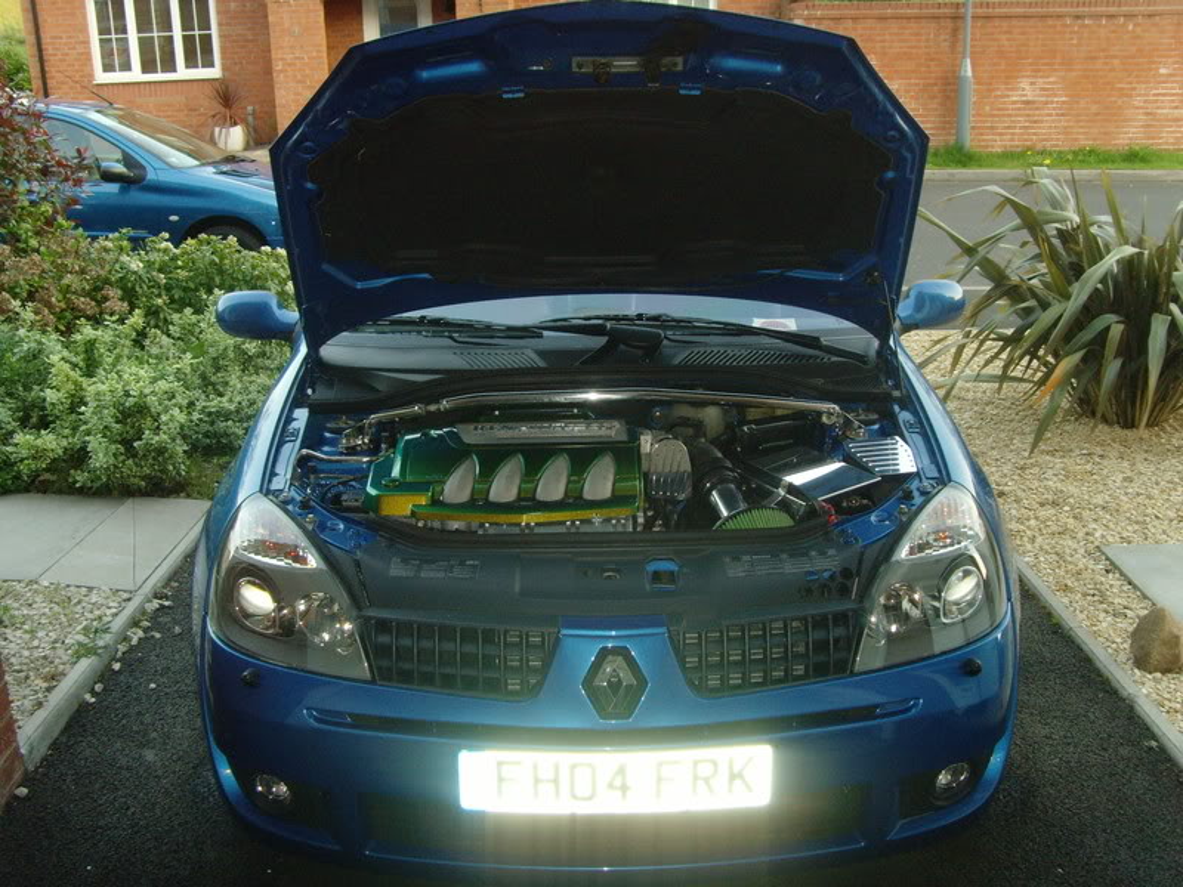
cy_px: 444
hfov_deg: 47.9
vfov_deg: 36.8
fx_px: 1333
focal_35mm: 39
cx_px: 592
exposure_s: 1/45
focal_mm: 6.6
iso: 200
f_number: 3.5
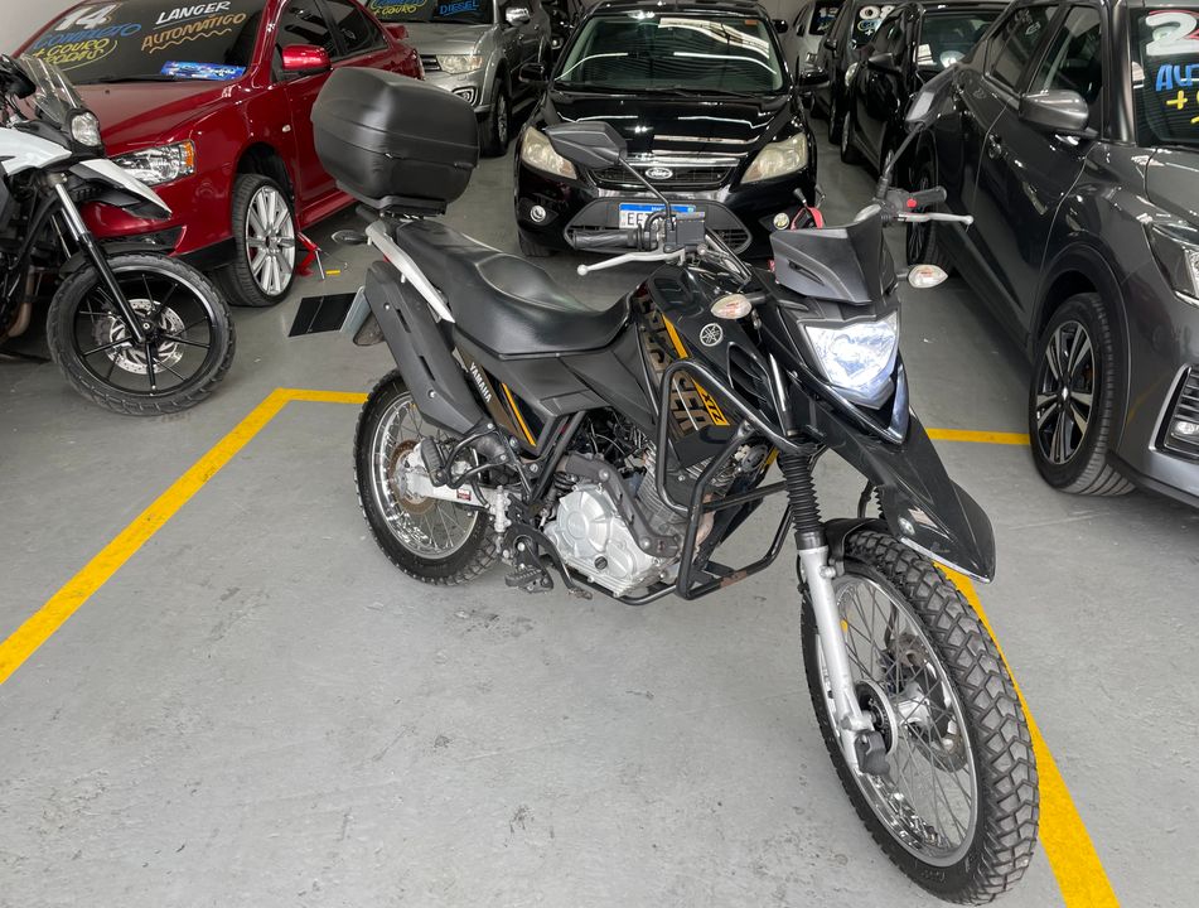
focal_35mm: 26
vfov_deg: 53.3
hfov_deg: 67.1
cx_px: 600
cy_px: 454
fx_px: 904
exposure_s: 1/120
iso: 40
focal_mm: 4.2
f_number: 1.6
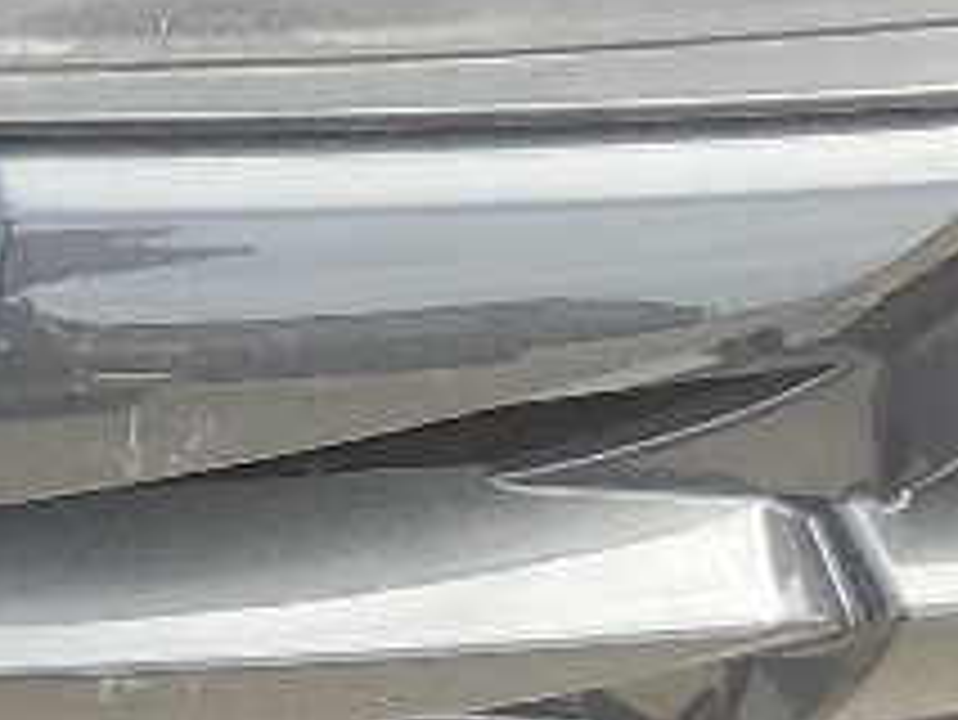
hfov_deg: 9.5
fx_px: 5400
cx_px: -909
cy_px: -1971
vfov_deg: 6.4
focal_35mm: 195
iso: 50
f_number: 1.5
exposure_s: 1/556
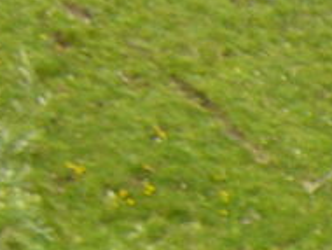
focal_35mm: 1815
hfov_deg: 1.1
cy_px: 930
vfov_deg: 0.8
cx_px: 1092
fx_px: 17430
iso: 100
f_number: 4
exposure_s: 1/160
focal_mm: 40.1
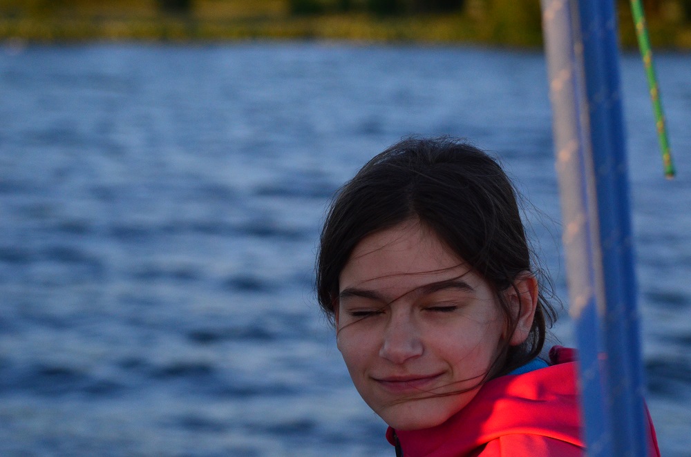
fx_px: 2011
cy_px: 228
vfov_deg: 13.0
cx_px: 346
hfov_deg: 19.5
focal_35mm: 105
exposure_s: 1/2500
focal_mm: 70
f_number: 4.5
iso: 2000
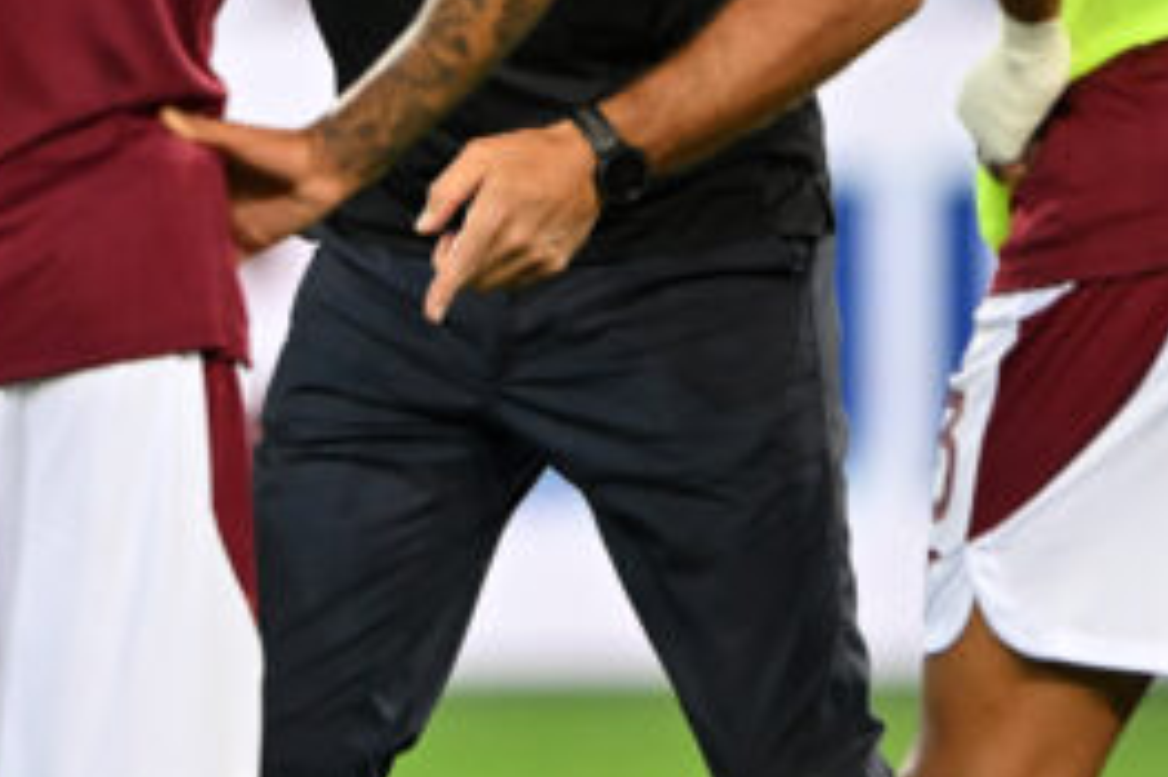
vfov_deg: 0.9
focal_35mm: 1559
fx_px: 50547
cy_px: 189
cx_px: -67
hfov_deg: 1.3
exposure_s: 1/1000
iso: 1600
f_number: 2.8
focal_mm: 400
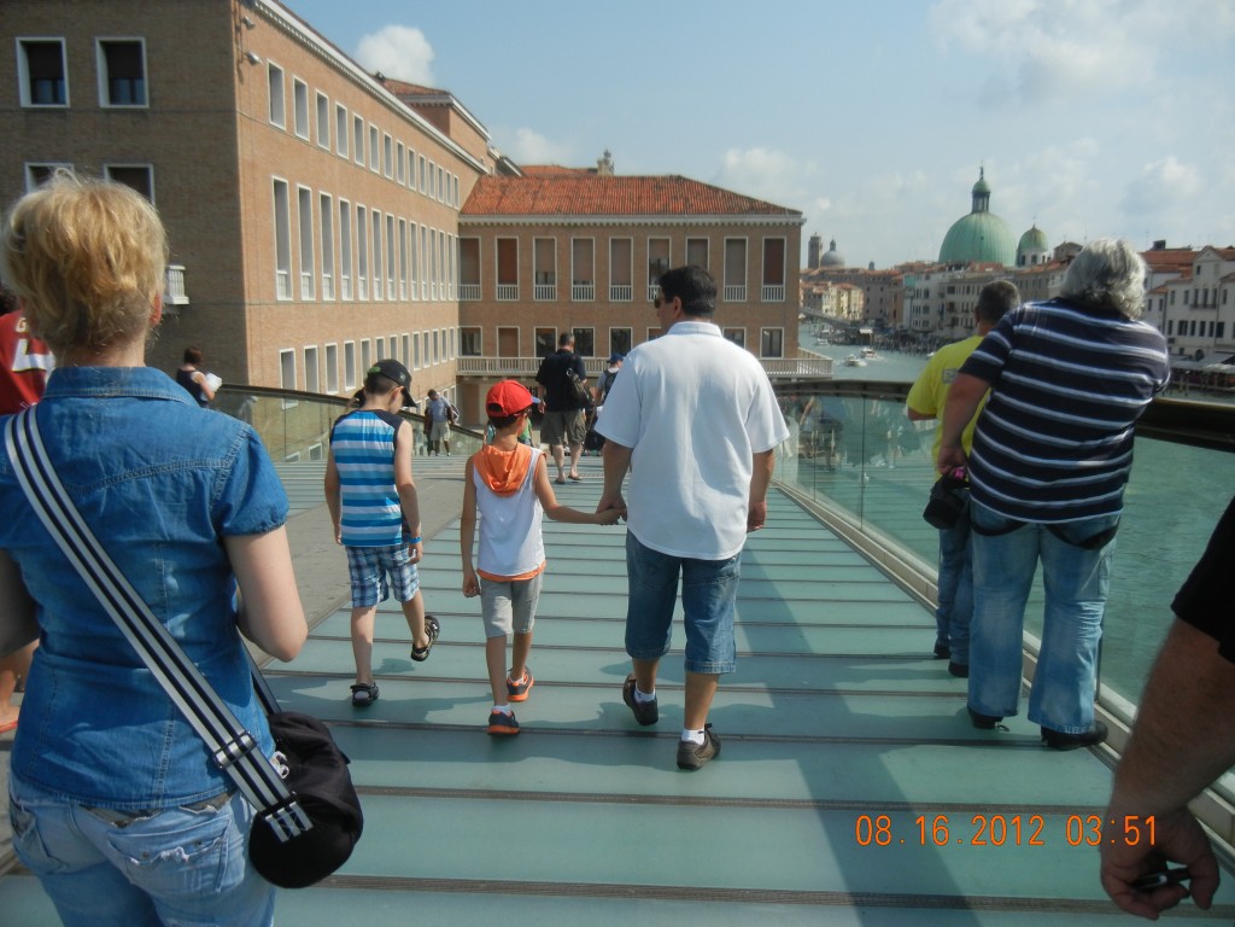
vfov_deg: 46.8
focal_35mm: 30
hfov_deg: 60.0
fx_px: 1070
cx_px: 618
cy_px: 464
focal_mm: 5.4
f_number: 7
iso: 160
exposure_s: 1/600
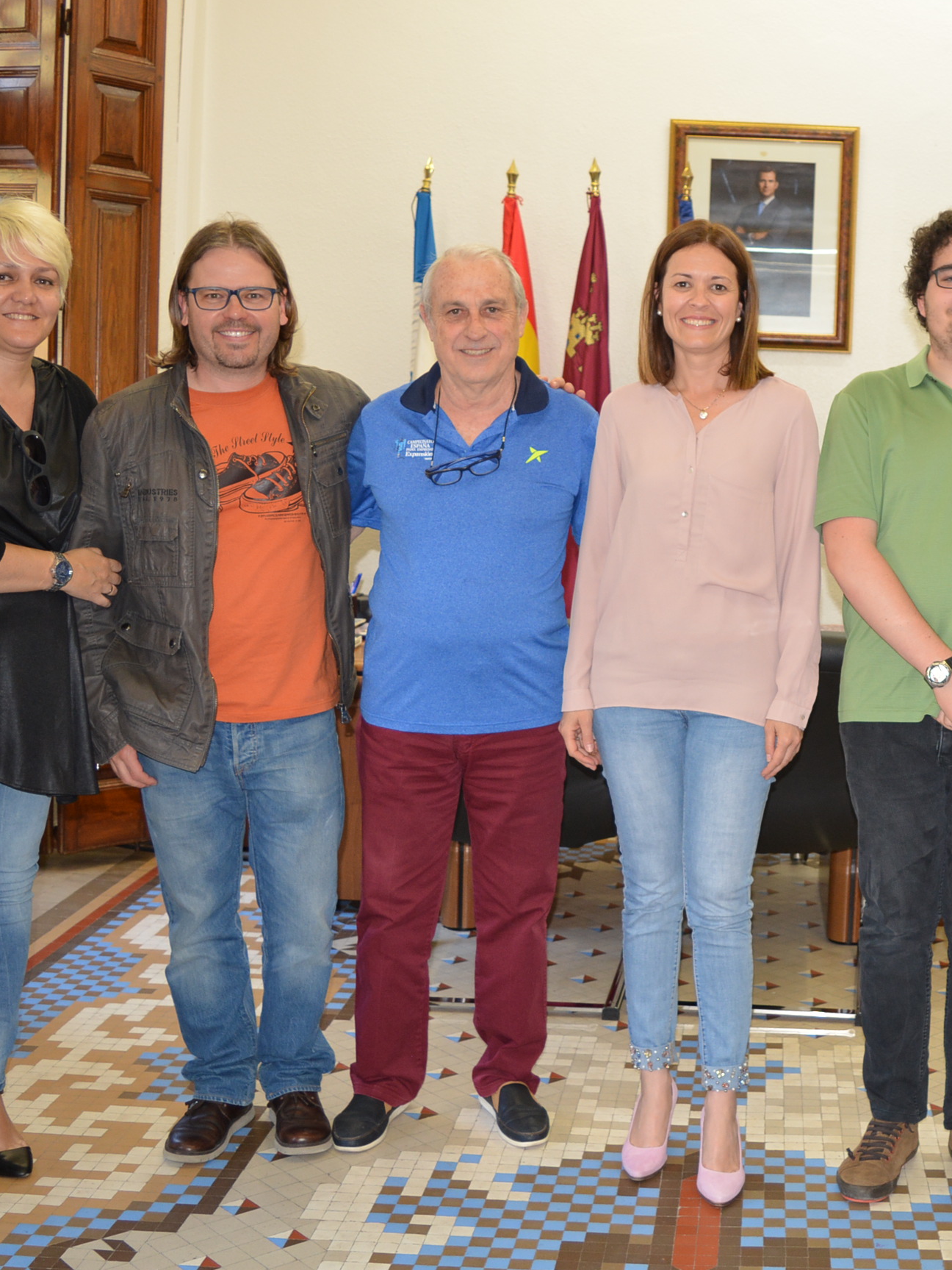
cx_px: 851
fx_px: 1833
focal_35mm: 50
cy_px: 610
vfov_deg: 38.2
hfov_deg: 28.1
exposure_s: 1/60
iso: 400
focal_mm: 20
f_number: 4
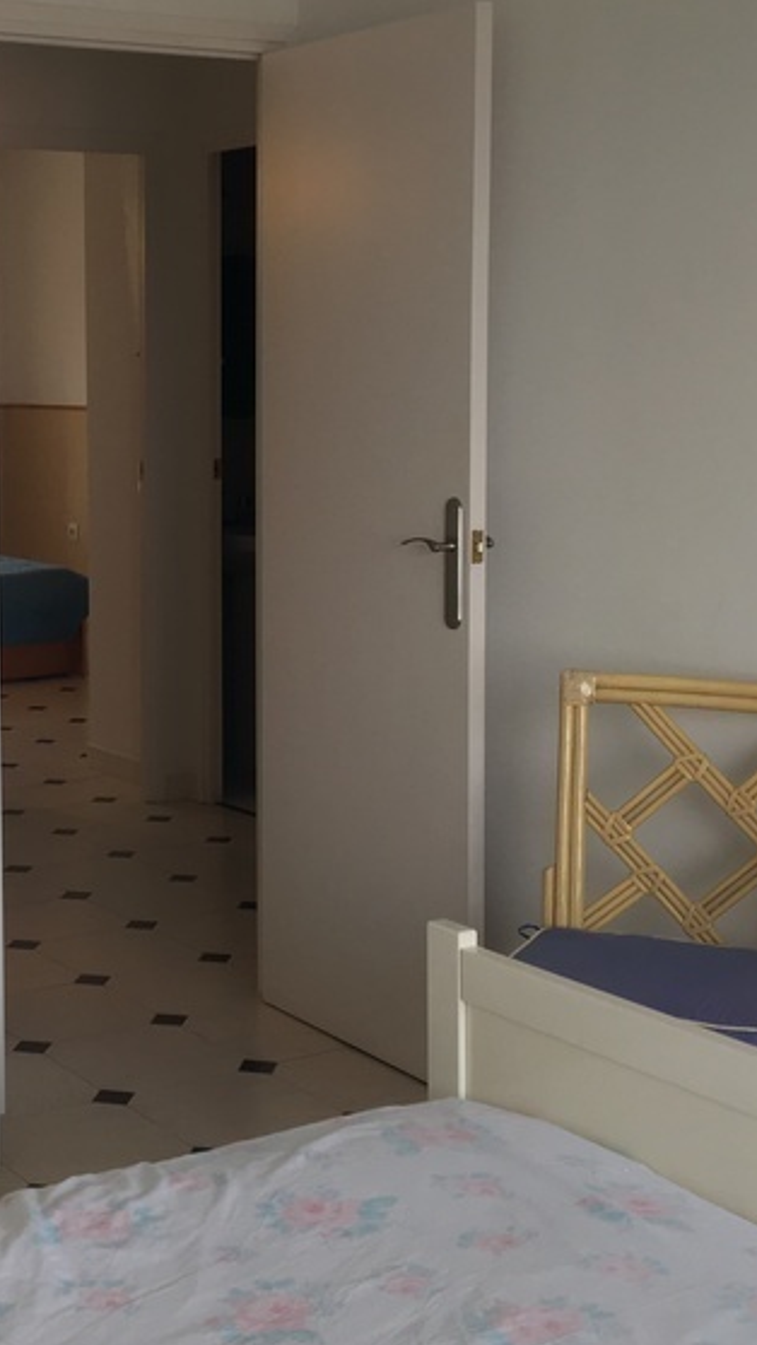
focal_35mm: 58
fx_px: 2069
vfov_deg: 35.9
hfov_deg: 20.4
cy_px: 554
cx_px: 101
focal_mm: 4.15
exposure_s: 1/100
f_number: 2.2
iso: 32
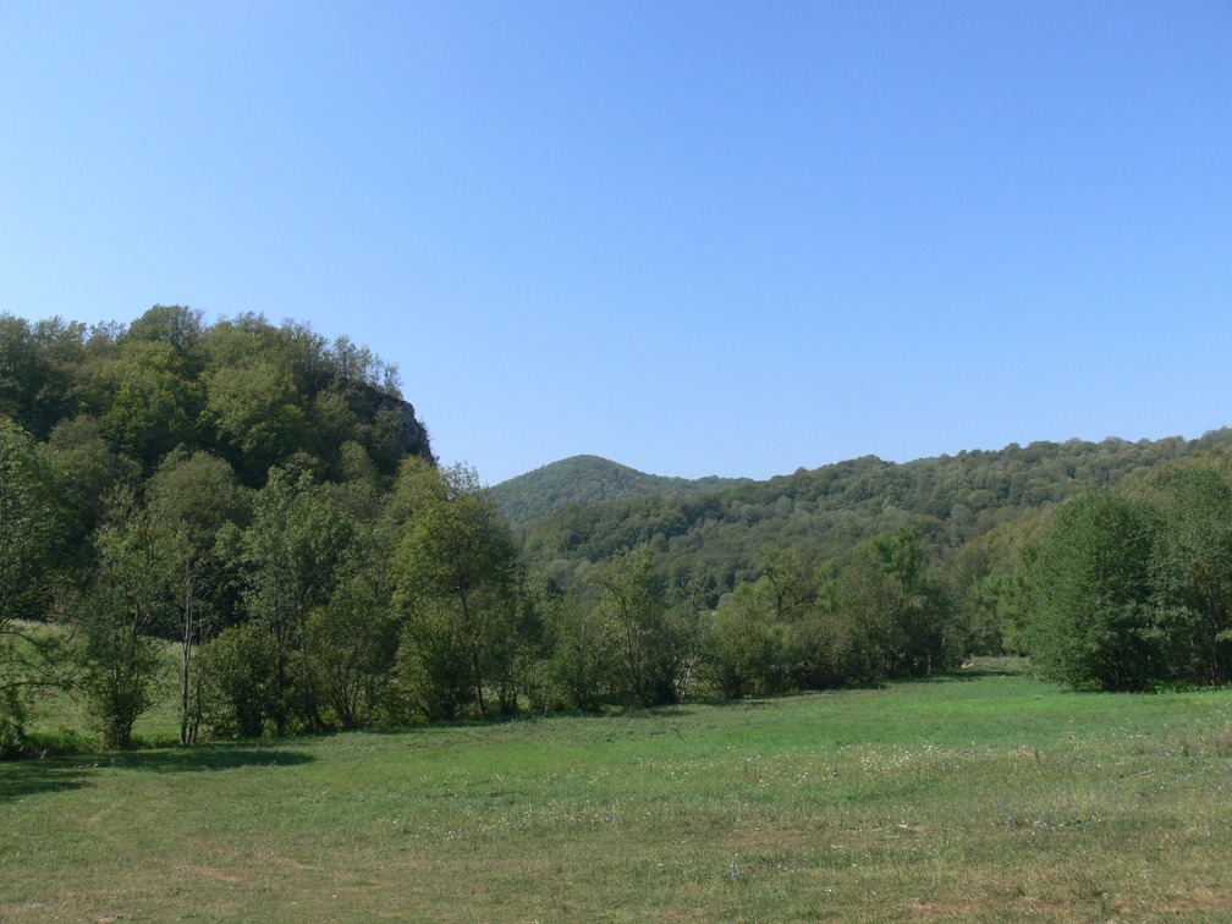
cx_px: 616
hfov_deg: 52.6
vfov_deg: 40.7
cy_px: 462
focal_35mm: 35
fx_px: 1246
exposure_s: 1/100
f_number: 4.5
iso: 80
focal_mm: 7.4
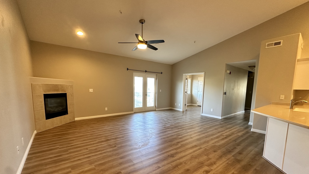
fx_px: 131
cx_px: 158
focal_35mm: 16
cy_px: 103
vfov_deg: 66.5
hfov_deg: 99.4
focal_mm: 2.22
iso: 160
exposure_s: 1/60
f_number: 2.2
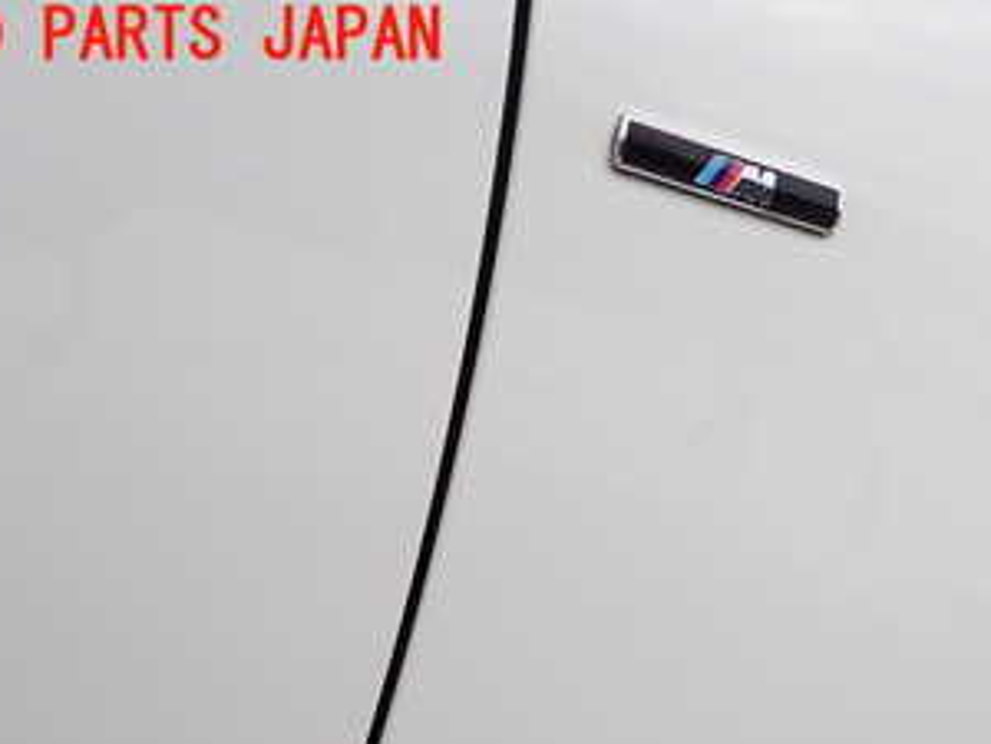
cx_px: 832
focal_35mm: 50
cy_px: 741
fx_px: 1431
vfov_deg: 27.5
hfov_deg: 36.5
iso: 100
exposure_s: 1/800
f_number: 2.8
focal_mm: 4.5
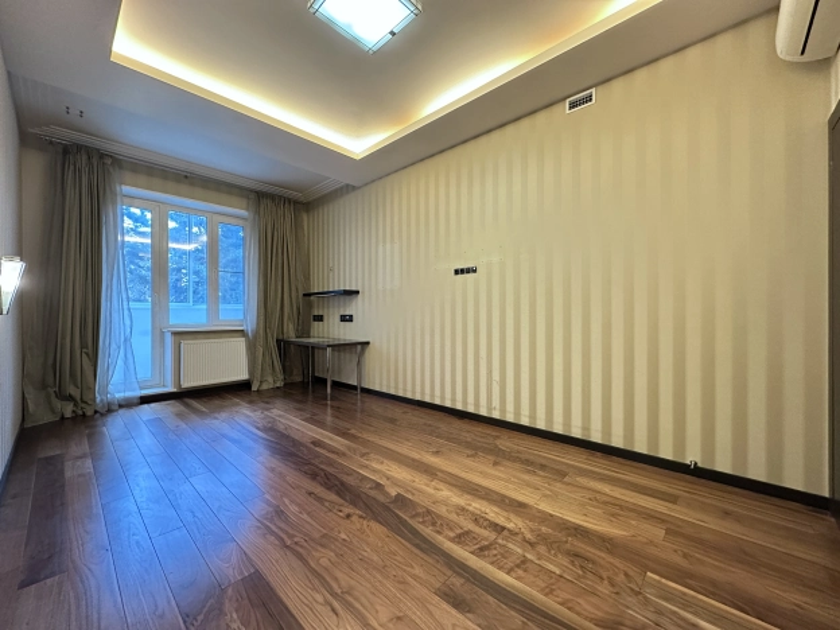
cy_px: 315
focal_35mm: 14
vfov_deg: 85.7
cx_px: 420
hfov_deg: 102.1
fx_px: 340
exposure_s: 1/50
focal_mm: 2.22
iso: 640
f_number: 2.2
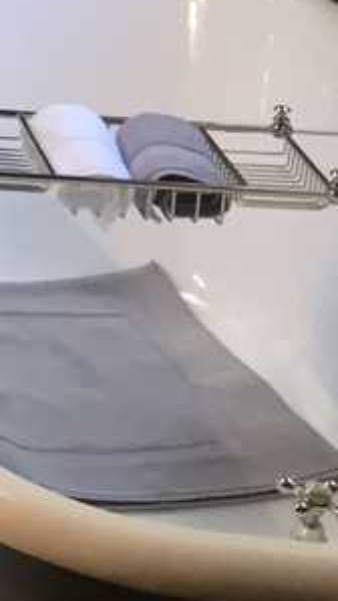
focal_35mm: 141
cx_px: -912
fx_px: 2248
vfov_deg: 14.4
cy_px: -247
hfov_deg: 7.0
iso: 80
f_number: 2.2
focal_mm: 4.15
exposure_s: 1/30
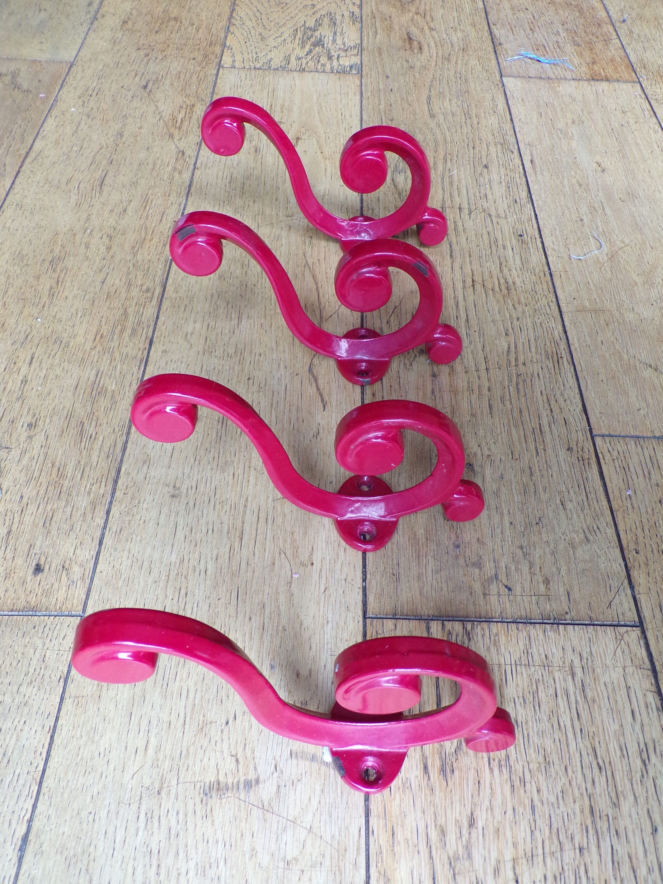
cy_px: 442
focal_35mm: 28
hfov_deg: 49.7
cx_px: 332
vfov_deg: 63.4
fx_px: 715
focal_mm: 5
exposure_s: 1/25
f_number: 3.1
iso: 200
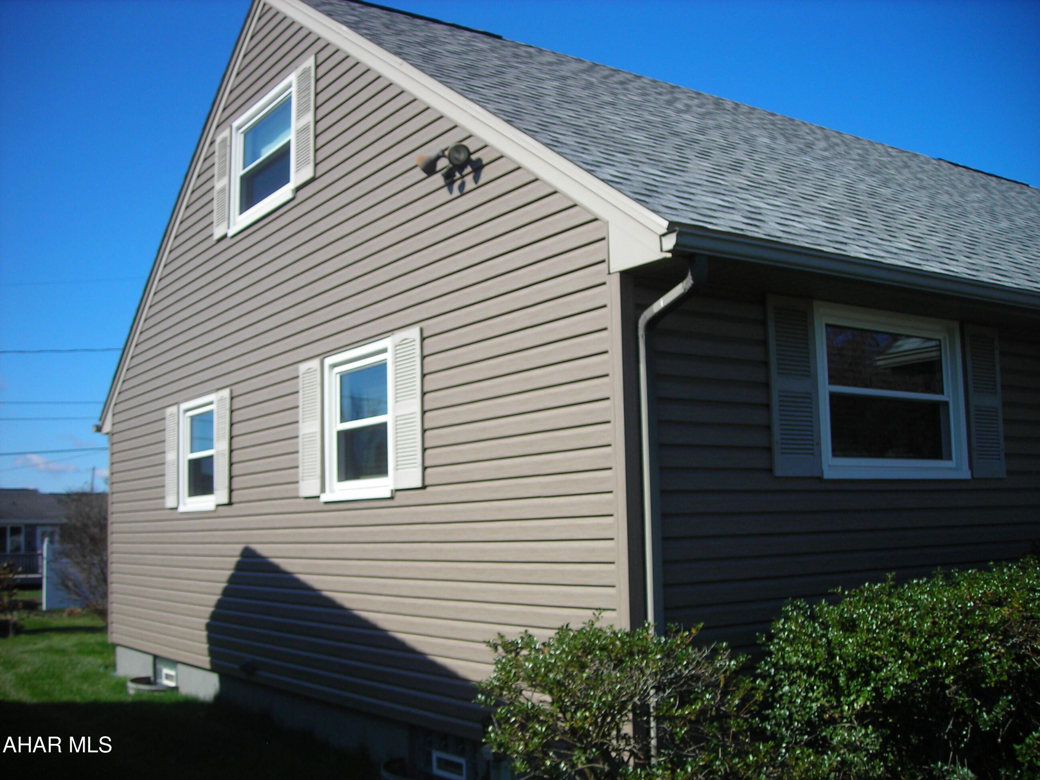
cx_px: 520
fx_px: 1142
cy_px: 390
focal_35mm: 38
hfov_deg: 49.0
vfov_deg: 37.7
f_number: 6.4
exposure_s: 1/185
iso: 50
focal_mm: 6.3
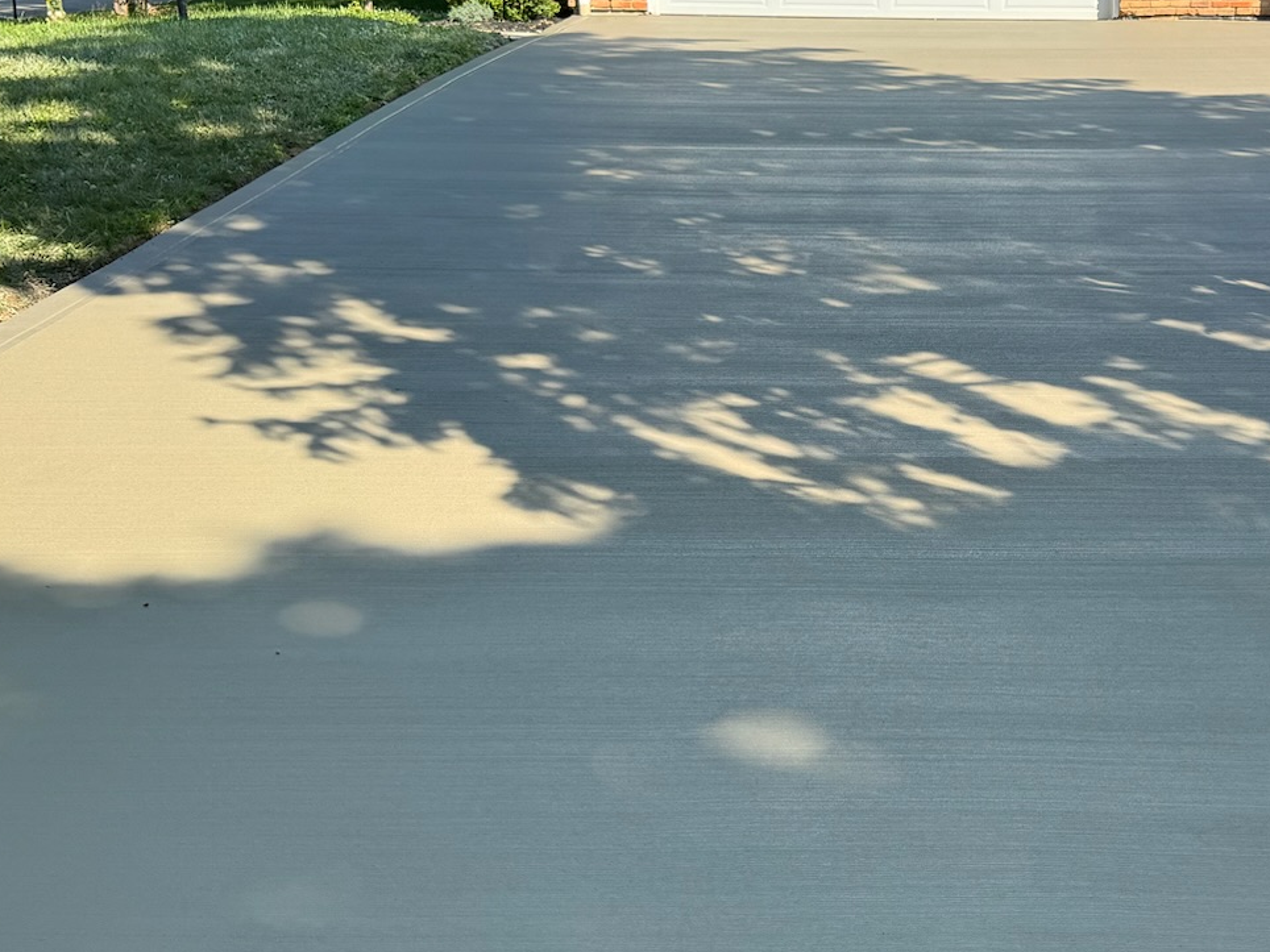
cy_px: 433
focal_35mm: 51
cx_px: 971
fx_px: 1871
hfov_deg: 36.5
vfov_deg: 28.5
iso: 80
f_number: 1.78
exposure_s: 1/1637
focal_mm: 6.76
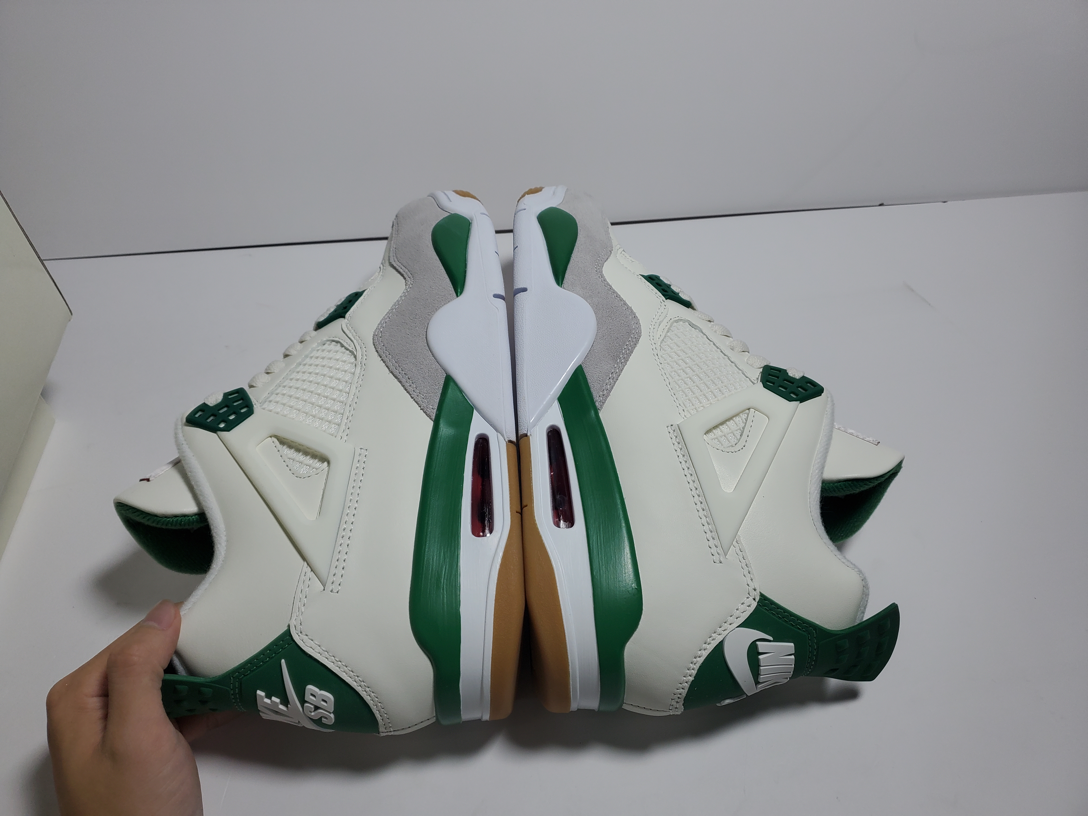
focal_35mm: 26
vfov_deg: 53.1
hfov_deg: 67.3
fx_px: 817
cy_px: 408
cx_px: 544
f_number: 1.5
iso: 50
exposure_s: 1/1064
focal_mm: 4.3
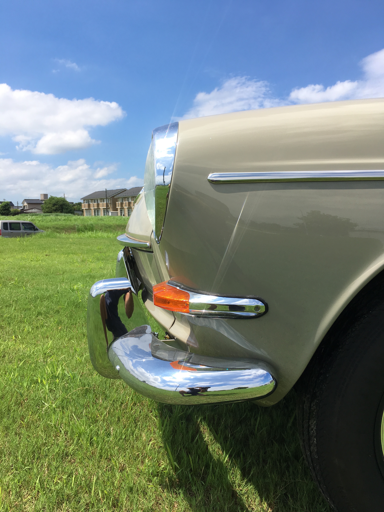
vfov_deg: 61.7
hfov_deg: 48.2
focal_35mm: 29
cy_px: 256
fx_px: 429
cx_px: 192
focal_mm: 4.15
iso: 25
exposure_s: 1/1709
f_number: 2.2
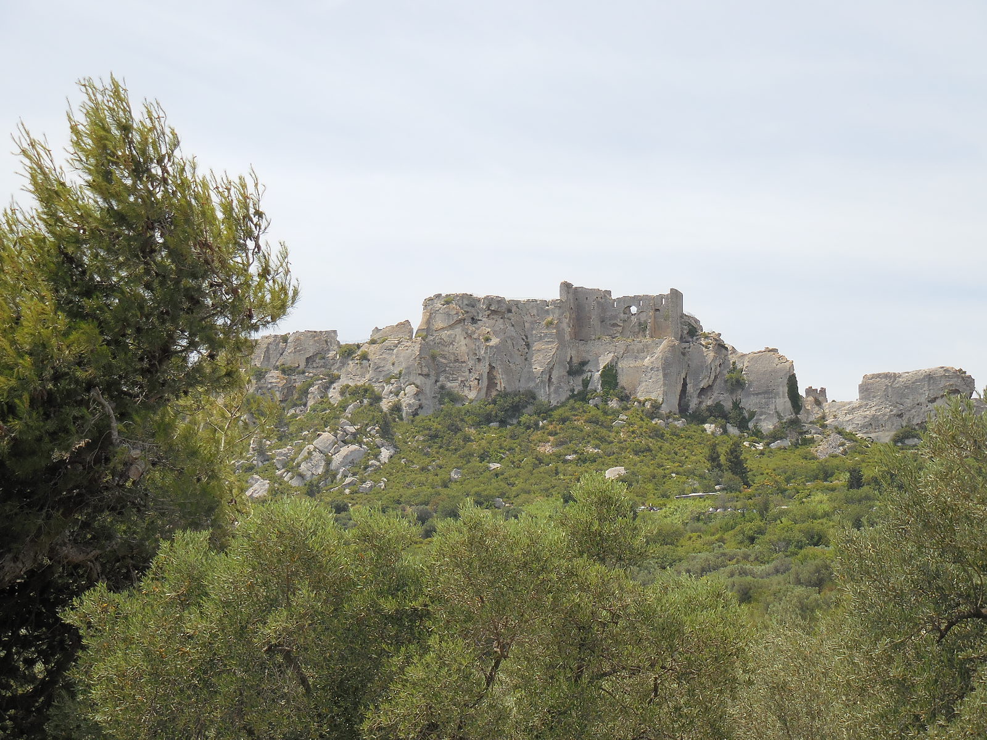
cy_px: 370
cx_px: 494
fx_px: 1996
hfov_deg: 27.8
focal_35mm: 70
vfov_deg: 21.0
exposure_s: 1/800
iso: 125
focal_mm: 12.6
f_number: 4.7
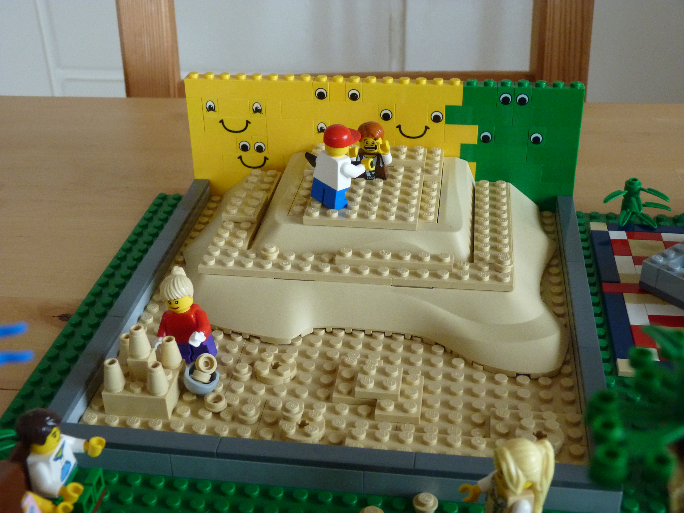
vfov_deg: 31.5
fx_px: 909
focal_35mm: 46
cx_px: 342
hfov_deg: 41.2
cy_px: 256
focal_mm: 8.2
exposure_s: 1/8
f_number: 3.2
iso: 400
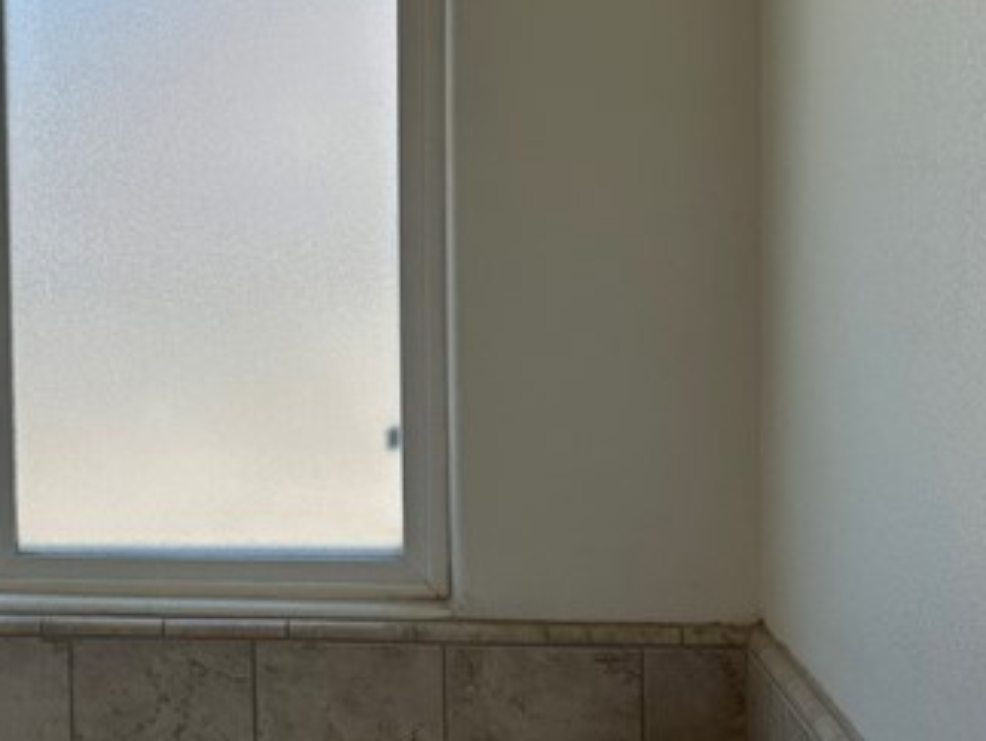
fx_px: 2167
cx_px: -15
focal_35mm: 76
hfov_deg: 24.4
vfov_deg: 19.4
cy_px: 308
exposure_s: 1/570
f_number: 1.78
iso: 80
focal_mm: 6.86
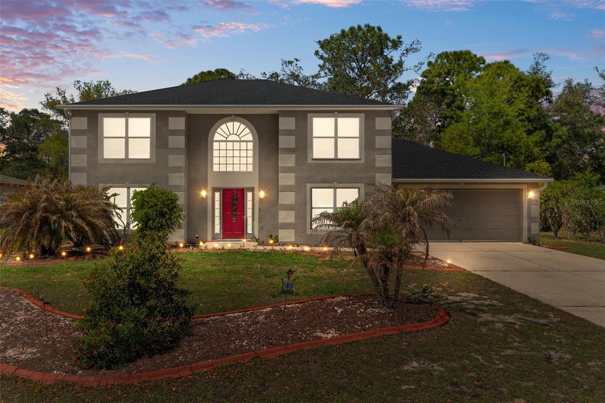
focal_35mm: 22
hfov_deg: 77.3
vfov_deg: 56.1
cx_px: 302
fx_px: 378
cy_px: 202
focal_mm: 15
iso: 320
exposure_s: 1/200
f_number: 8
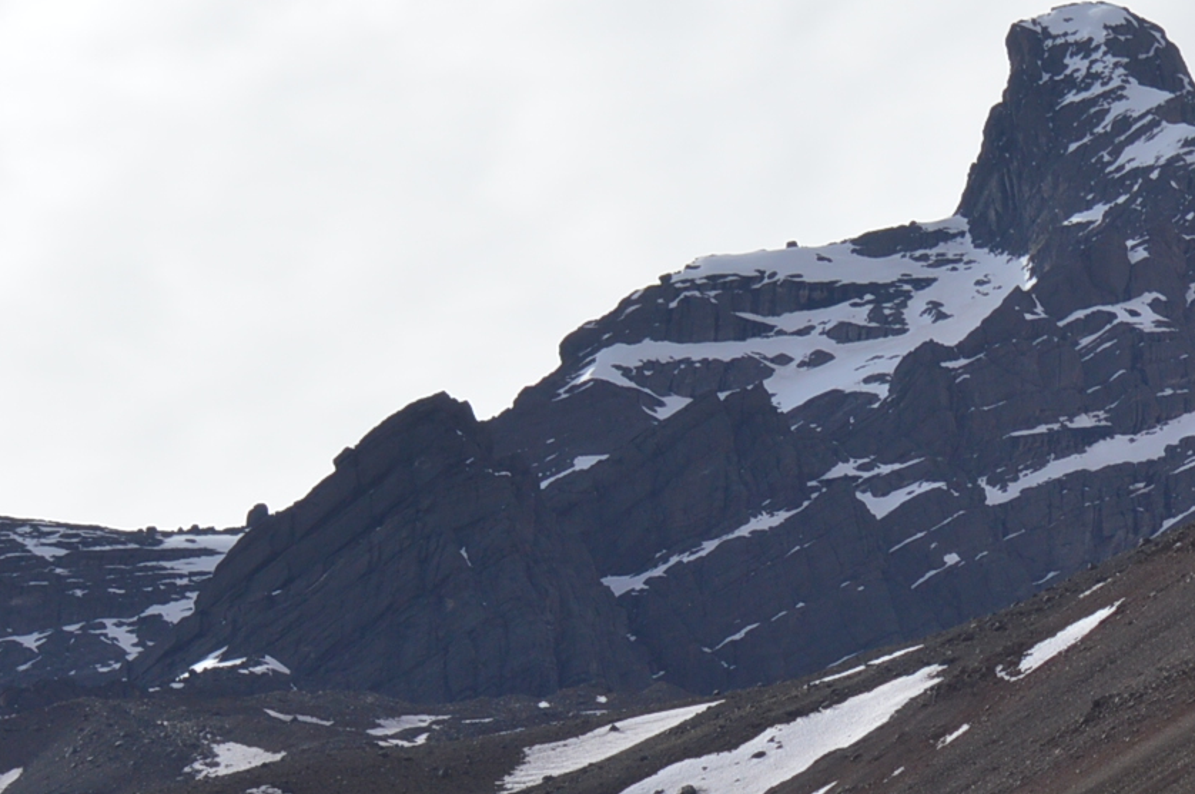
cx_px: 1262
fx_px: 6069
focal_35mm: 183
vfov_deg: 7.5
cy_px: 823
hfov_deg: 11.1
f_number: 9
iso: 100
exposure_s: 1/320
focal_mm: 34
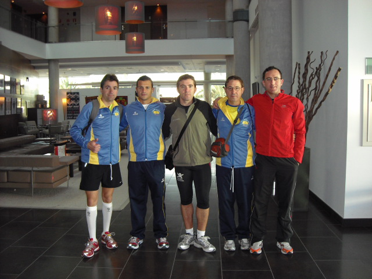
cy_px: 140
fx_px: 398
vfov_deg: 38.7
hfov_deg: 50.1
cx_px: 186
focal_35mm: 37
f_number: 2.7
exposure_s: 1/60
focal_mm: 6.2
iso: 200
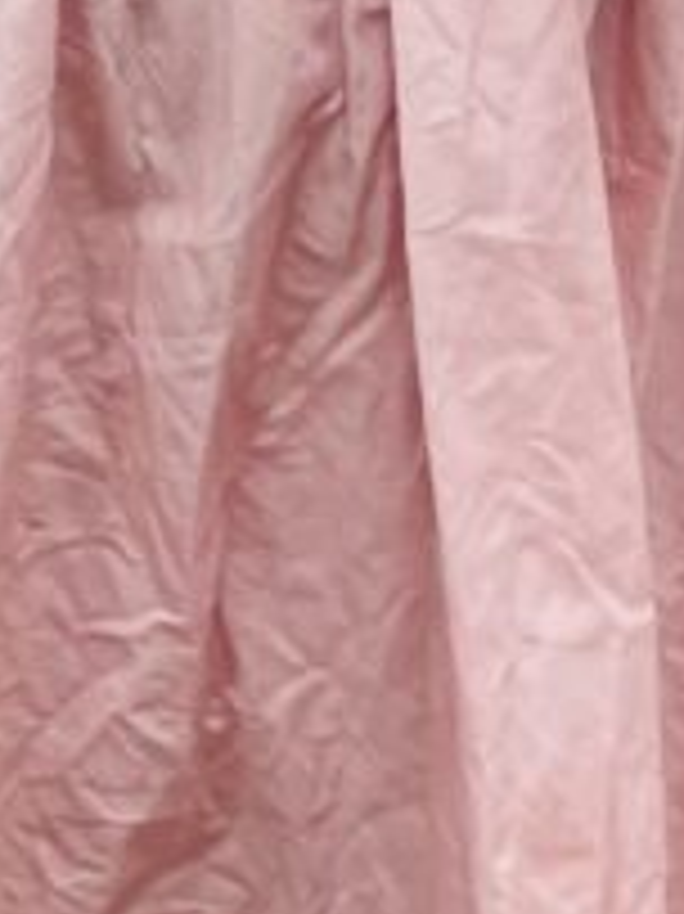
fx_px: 4325
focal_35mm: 164
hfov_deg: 9.0
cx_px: 144
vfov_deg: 9.7
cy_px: -1704
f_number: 1.6
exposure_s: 1/100
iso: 32
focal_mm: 5.1
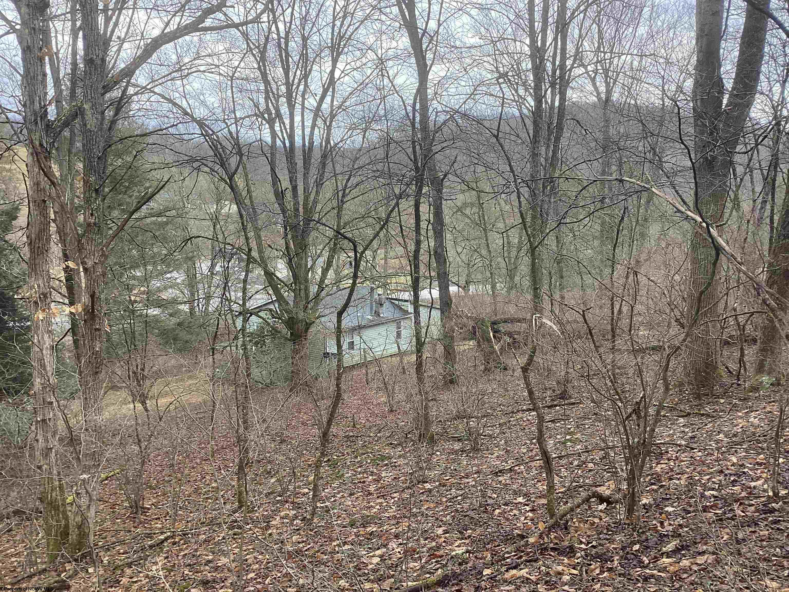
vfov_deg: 45.4
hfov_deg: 58.4
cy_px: 296
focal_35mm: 31
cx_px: 394
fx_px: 707
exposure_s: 1/120
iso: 25
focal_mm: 3.3
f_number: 2.4
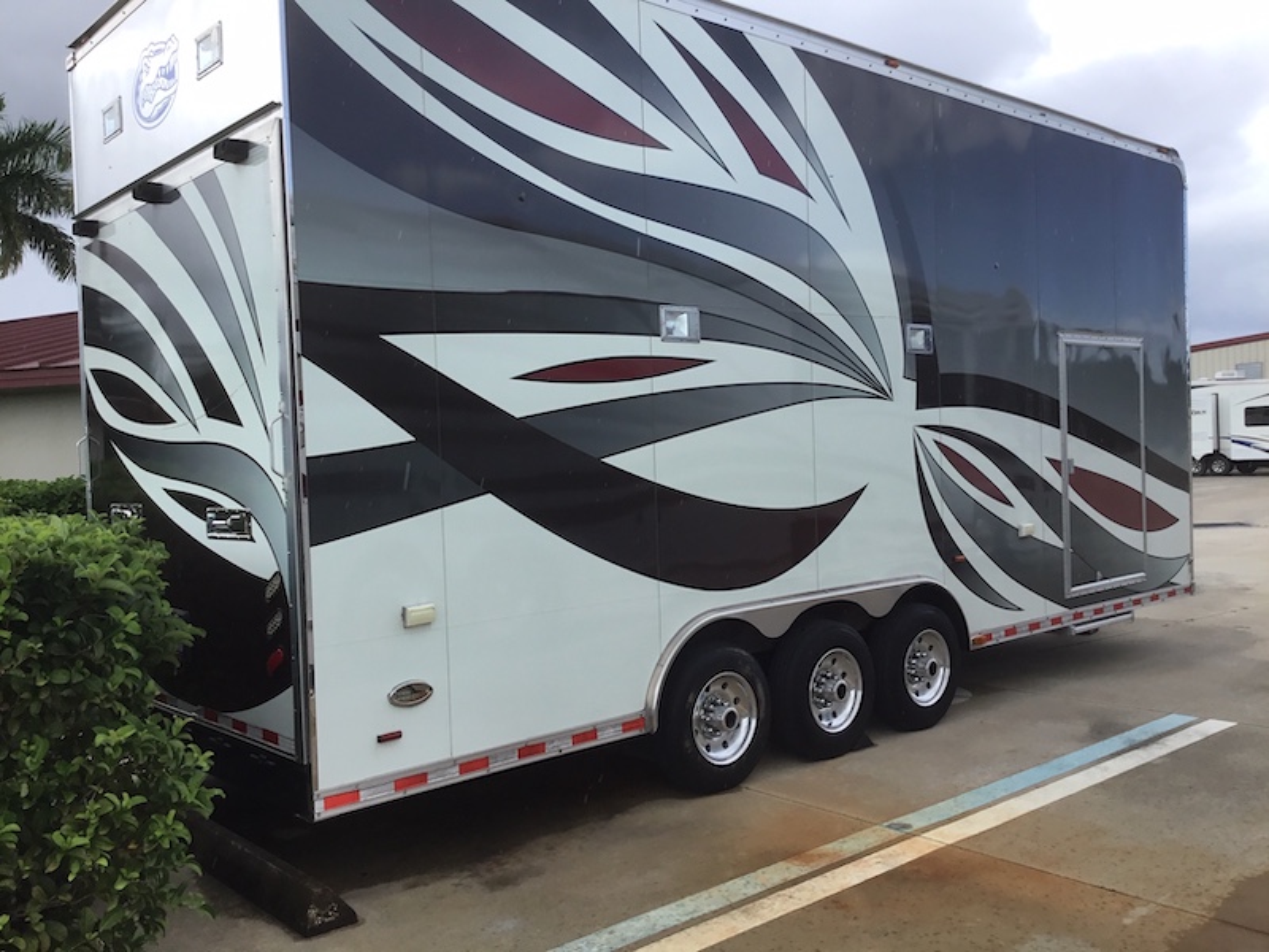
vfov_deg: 45.4
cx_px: 634
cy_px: 476
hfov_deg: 58.4
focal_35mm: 31
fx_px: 1136
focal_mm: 3.3
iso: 25
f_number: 2.4
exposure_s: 1/590
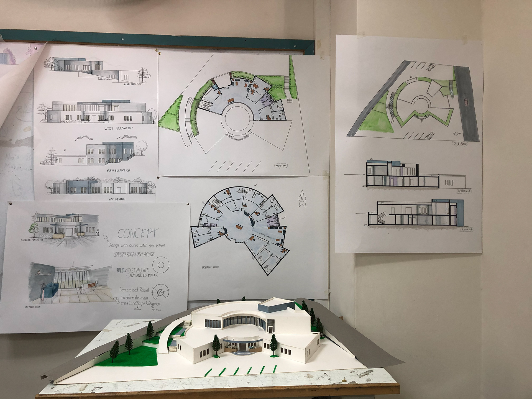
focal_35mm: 28
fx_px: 430
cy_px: 200
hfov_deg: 63.4
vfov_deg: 49.7
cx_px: 266
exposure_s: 1/33
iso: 25
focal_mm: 3.99
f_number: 1.8
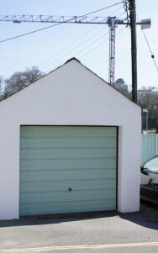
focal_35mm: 51
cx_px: 105
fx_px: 350
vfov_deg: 39.7
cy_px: 130
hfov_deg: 25.3
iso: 250
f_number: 11
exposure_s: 1/250
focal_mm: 21
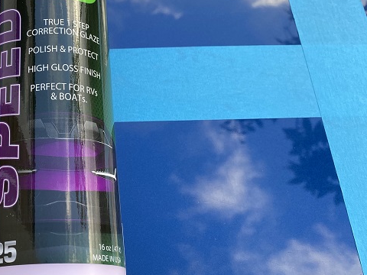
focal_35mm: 46
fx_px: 488
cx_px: 60
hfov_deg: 39.2
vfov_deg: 31.4
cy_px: 104
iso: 32
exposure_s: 1/138
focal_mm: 4.25
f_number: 1.8
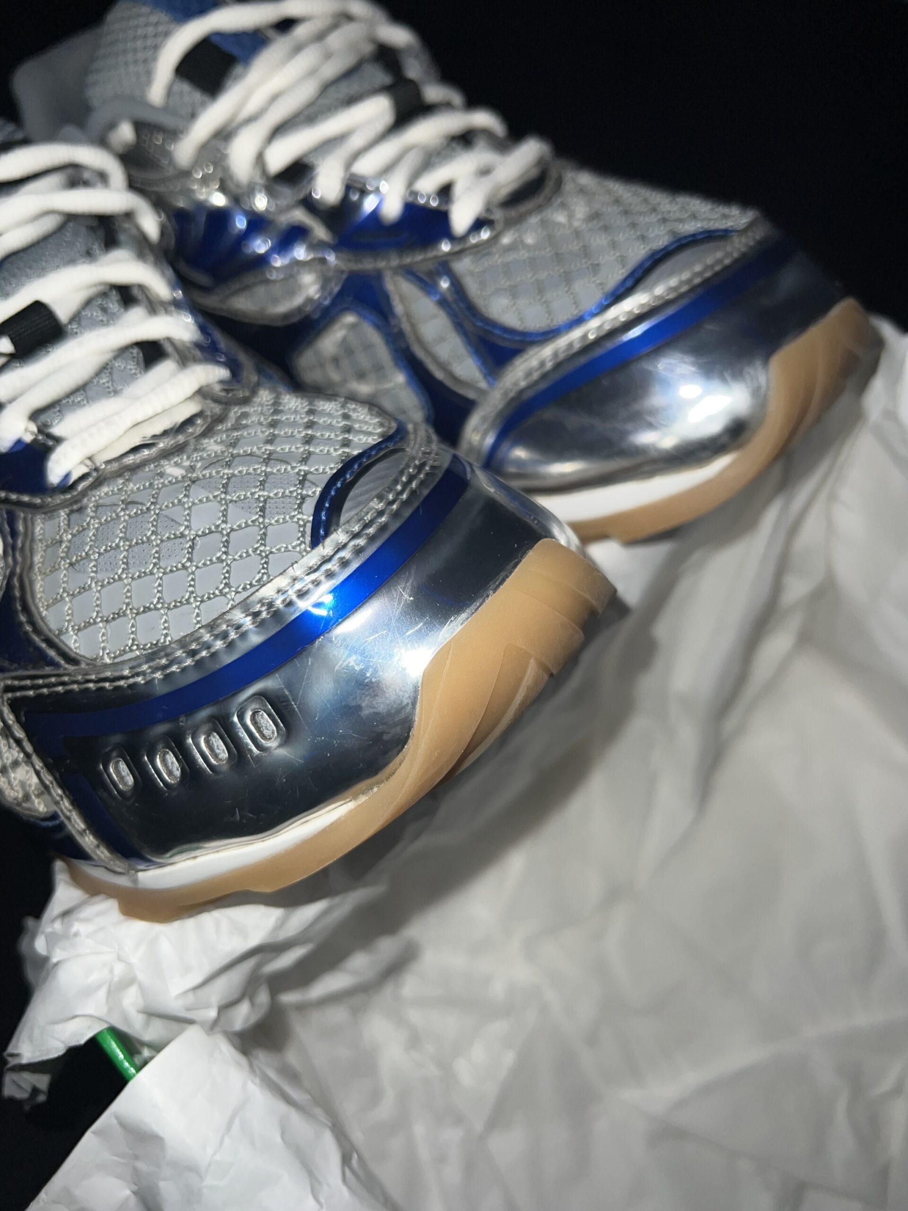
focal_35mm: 26
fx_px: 909
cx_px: 454
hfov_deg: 53.1
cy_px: 606
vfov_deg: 67.3
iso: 32
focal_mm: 5.7
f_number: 1.5
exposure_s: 1/75
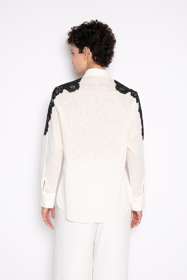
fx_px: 351
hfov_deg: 29.8
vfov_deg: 43.6
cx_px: 94
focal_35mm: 45
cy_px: 140
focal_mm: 45
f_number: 5.6
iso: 200
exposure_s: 1/160
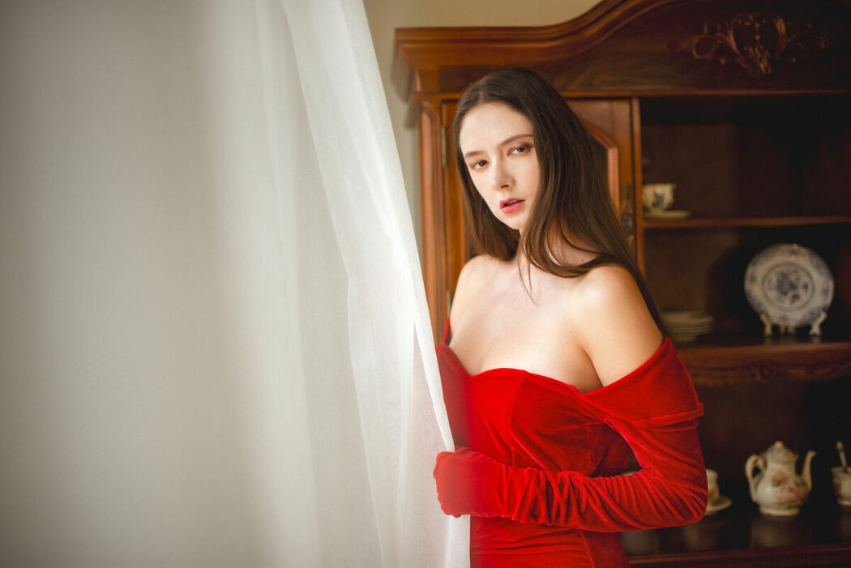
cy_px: 284
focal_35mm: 35
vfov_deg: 37.9
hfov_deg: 54.4
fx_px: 828
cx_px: 426
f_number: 1.4
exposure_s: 1/1600
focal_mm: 35
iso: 250
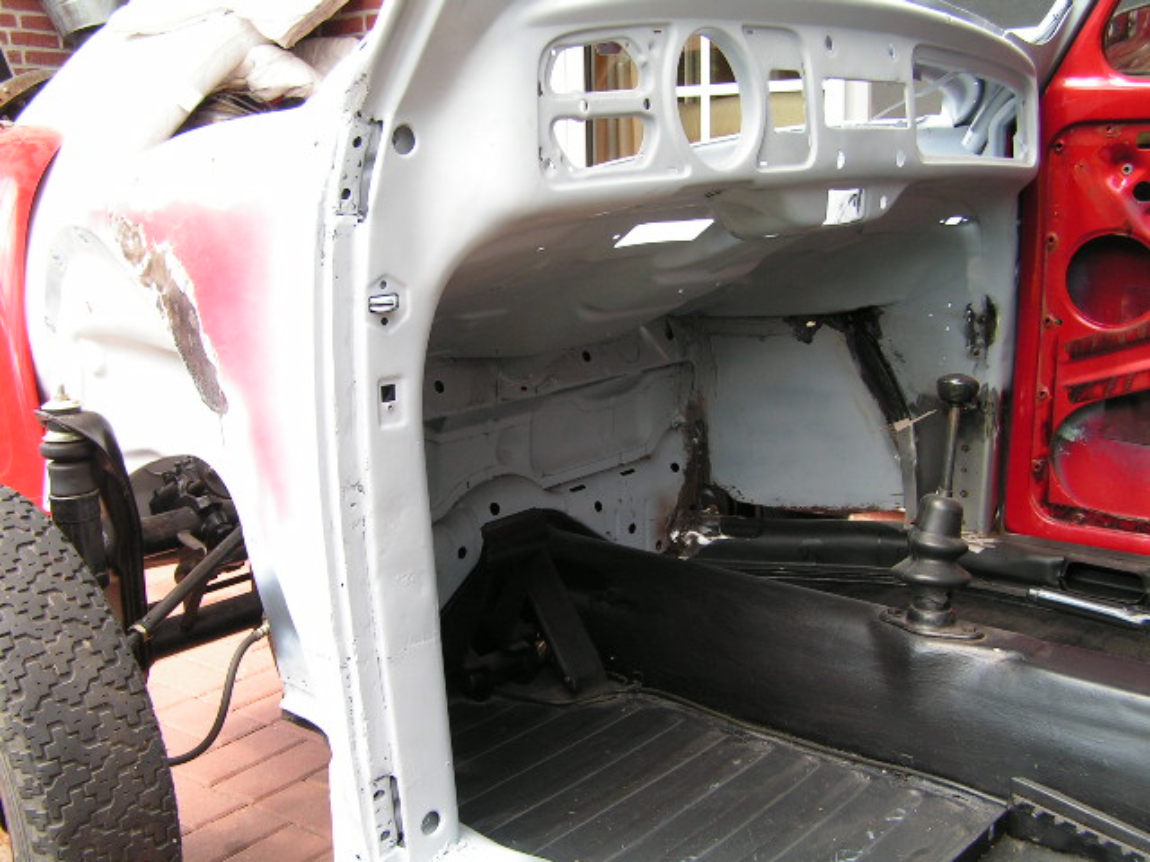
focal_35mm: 38
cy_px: 431
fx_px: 1262
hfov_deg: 49.0
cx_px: 575
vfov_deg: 37.7
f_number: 3.5
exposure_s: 1/40
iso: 50
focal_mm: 6.3
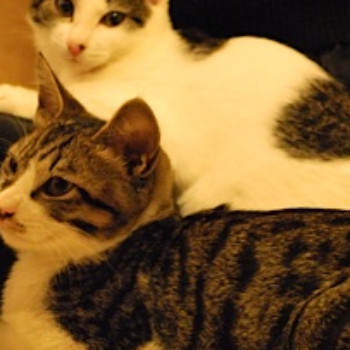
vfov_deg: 11.2
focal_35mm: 156
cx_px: 150
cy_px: 153
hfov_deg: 11.2
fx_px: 1784
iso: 1600
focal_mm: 55
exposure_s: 1/10
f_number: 5.6
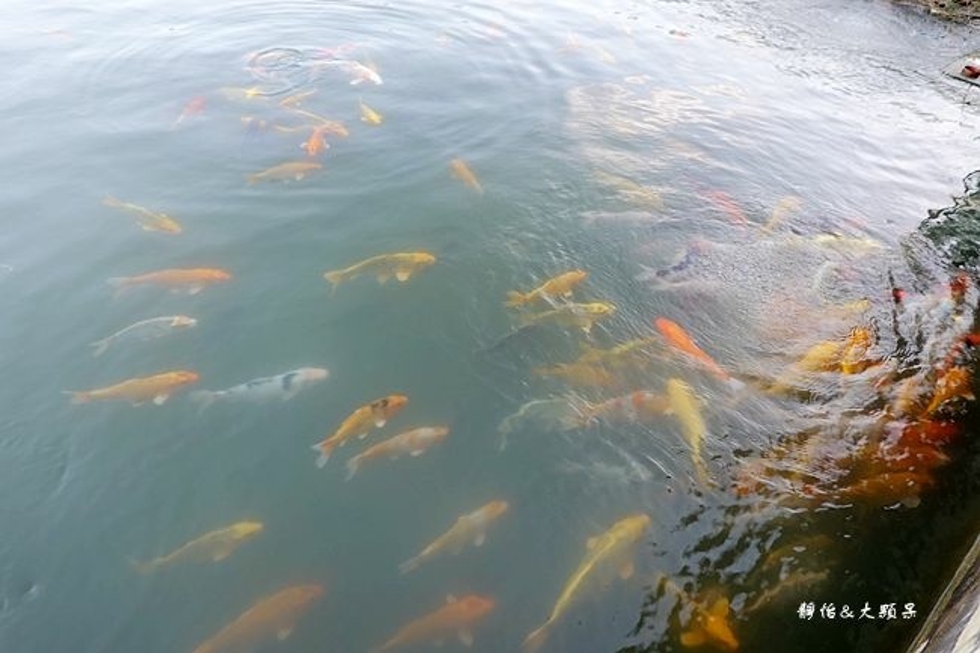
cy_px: 326
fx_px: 653
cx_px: 490
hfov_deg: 73.8
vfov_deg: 53.1
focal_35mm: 24
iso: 160
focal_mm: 9
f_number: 2.8
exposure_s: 1/30
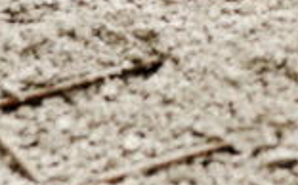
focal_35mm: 469
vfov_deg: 2.8
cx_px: 483
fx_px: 3803
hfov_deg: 4.5
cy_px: -210
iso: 200
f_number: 3.5
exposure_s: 1/125
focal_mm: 70
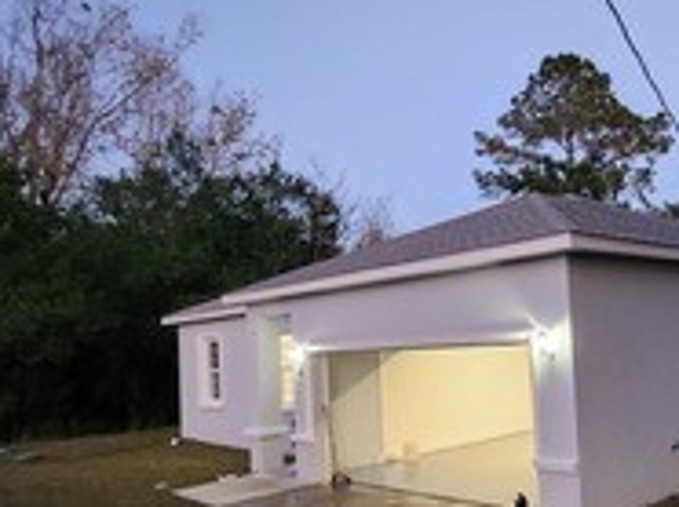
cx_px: 555
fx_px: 549
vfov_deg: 49.4
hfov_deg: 58.1
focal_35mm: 28
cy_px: 303
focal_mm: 1.7
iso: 640
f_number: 2.2
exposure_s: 1/30
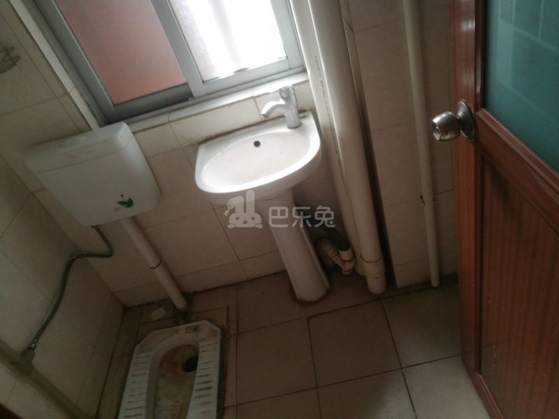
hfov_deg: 65.3
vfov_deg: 51.4
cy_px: 210
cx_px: 280
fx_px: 436
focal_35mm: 27
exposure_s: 1/33.3
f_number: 2.2
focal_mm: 4.5
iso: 200
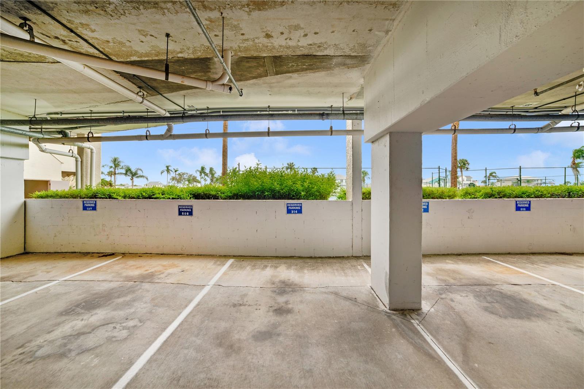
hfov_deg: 104.2
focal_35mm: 14
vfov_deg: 81.2
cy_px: 194
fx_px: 227
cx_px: 292
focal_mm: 14
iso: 100
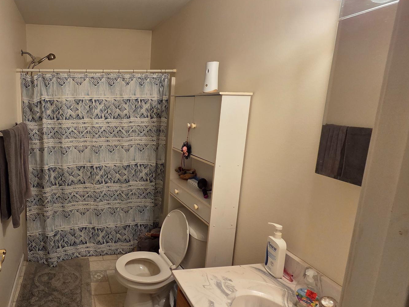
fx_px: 236
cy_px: 149
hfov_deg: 75.3
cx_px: 98
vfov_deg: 65.9
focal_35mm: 20
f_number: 2.2
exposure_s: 1/60
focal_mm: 2.2
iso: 250
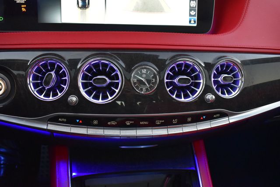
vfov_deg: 39.9
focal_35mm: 33
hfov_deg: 57.2
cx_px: 140
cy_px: 94
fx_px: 257
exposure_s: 1/15
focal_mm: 22
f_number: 5.6
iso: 1600
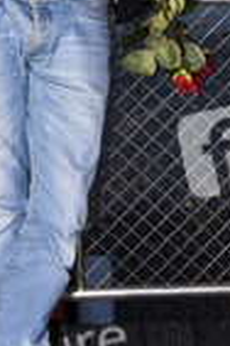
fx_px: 1035
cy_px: 17
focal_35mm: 108
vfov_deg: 18.5
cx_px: 81
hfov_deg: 12.7
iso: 200
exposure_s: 1/160
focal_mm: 38
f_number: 10
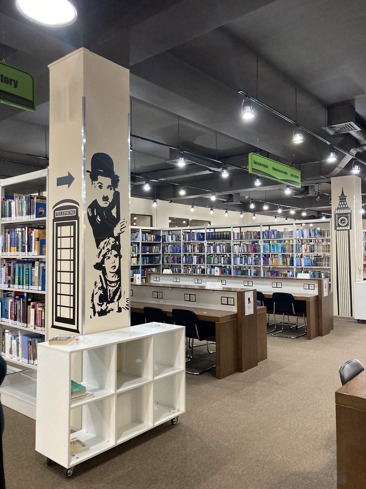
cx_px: 183
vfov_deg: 63.4
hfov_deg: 49.7
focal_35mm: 28
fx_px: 395
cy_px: 244
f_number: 1.8
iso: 250
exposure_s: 1/50
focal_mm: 3.99
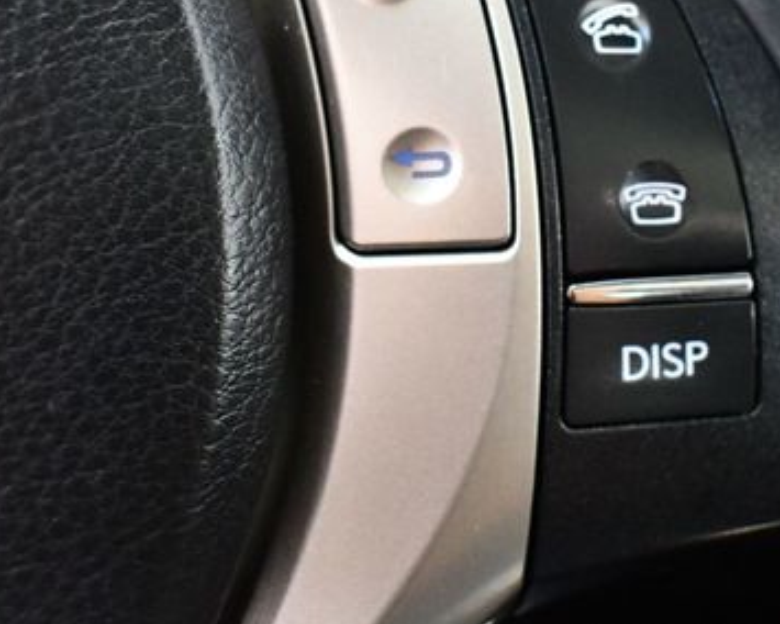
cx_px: 534
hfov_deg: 30.7
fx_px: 1408
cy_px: 215
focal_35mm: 61
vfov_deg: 24.9
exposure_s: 1/60
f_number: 3.5
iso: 6400
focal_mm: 18
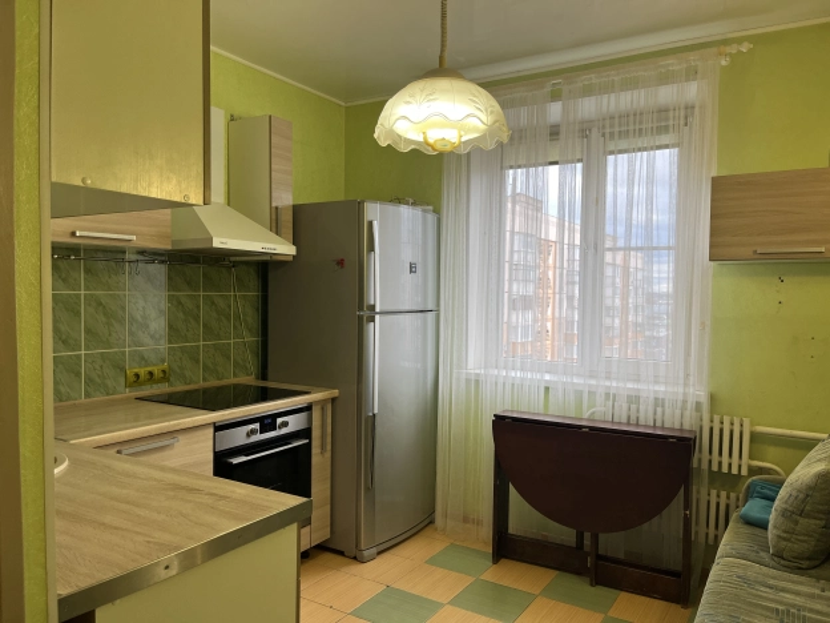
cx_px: 415
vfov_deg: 53.1
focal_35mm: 26
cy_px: 312
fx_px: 623
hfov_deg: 67.3
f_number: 1.6
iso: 64
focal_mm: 5.1
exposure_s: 1/100
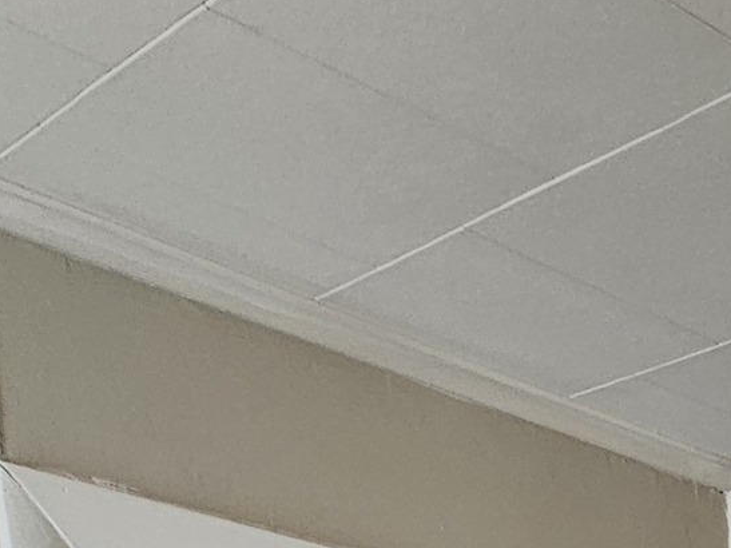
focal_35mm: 73
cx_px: 1193
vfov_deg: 12.3
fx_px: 1541
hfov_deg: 21.1
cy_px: 1532
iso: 64
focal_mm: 2.2
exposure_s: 1/60
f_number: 2.2
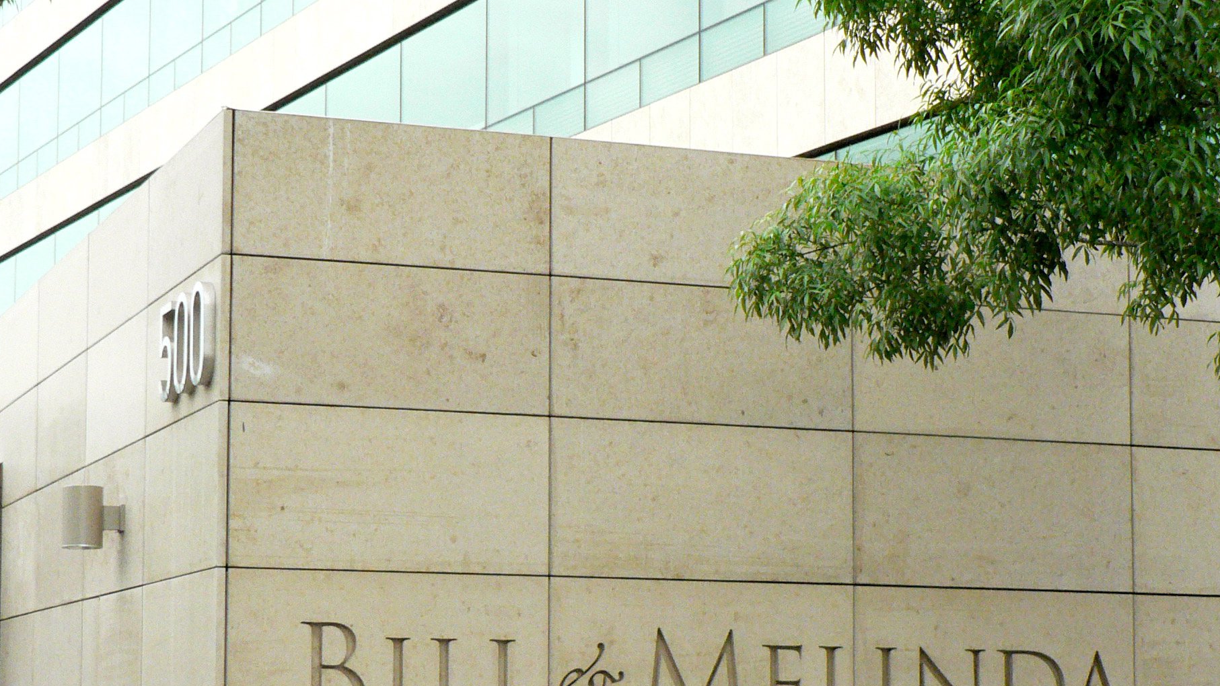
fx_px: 2588
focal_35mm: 80
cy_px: 484
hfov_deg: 26.5
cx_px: 468
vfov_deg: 15.1
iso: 400
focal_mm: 8.7
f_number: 2.8
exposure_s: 1/60
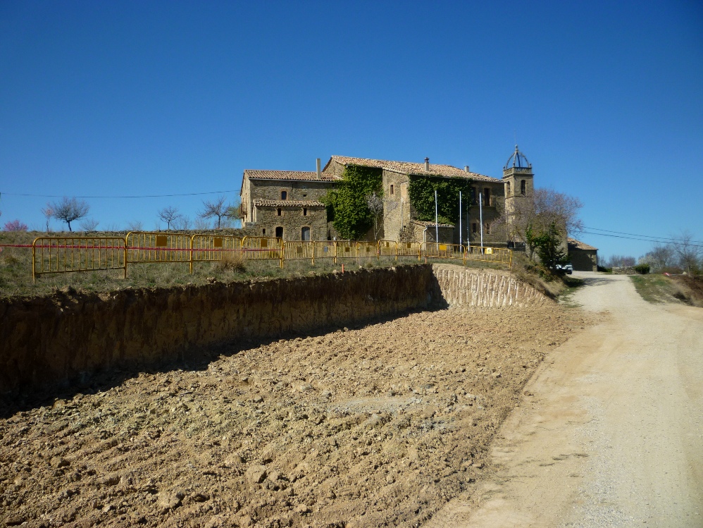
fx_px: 589
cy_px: 264
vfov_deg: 48.2
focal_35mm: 29
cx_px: 352
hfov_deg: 61.6
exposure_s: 1/800
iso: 80
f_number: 4
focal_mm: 5.2
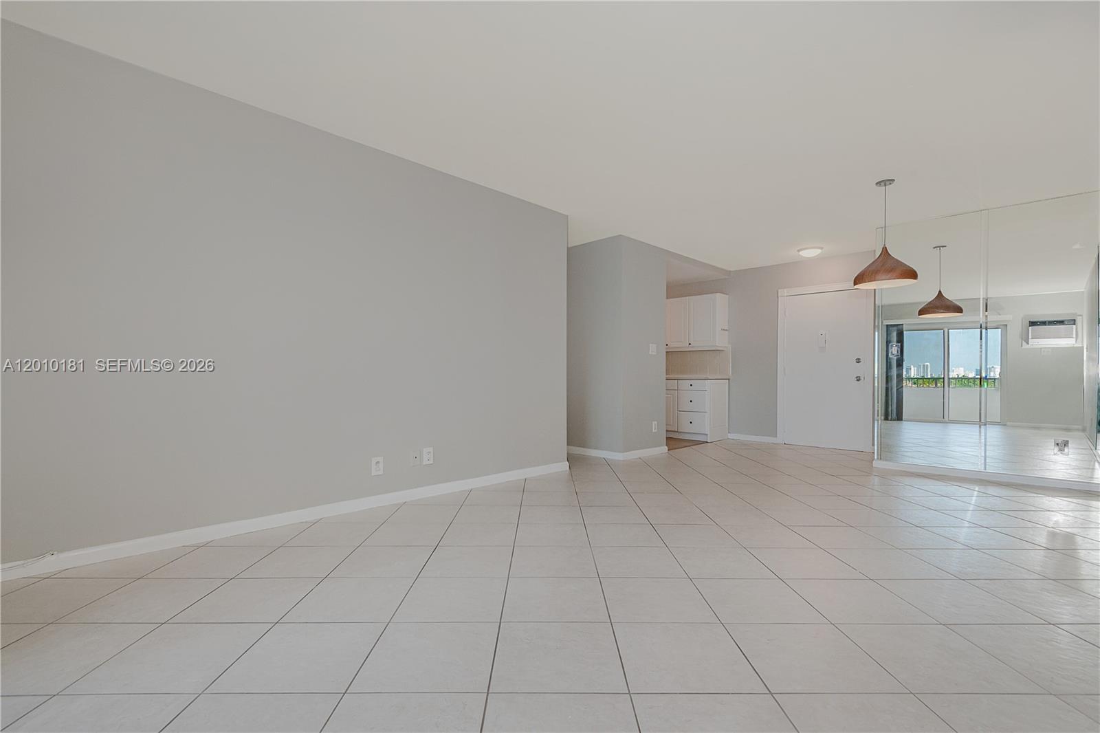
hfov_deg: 96.7
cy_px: 366
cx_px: 550
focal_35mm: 16
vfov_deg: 73.7
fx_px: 489
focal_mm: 16
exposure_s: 1/60
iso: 800
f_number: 8
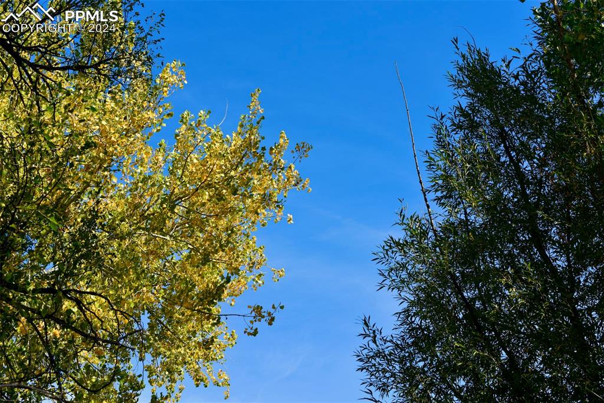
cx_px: 302
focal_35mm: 50
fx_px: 839
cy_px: 202
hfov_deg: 39.6
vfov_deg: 27.0
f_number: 10
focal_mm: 50
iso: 200
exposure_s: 1/400
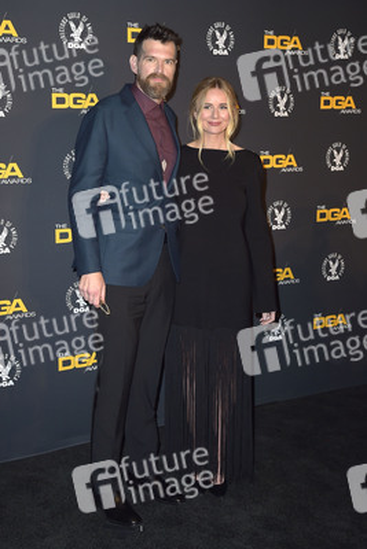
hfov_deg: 35.1
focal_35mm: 38
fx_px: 581
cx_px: 184
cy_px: 274
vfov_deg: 50.7
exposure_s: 1/250
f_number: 6.3
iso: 640
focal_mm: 38
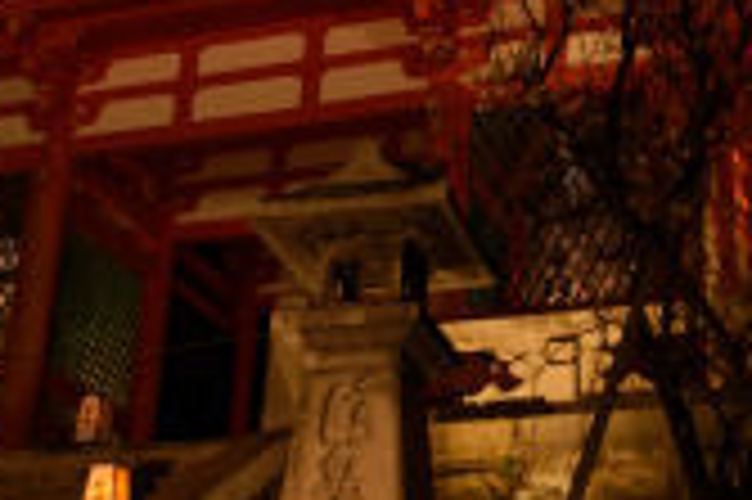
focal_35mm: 69
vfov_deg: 19.6
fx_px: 1440
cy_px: 126
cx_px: 545
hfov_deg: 28.9
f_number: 13
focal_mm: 24
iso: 1600
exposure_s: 1/2
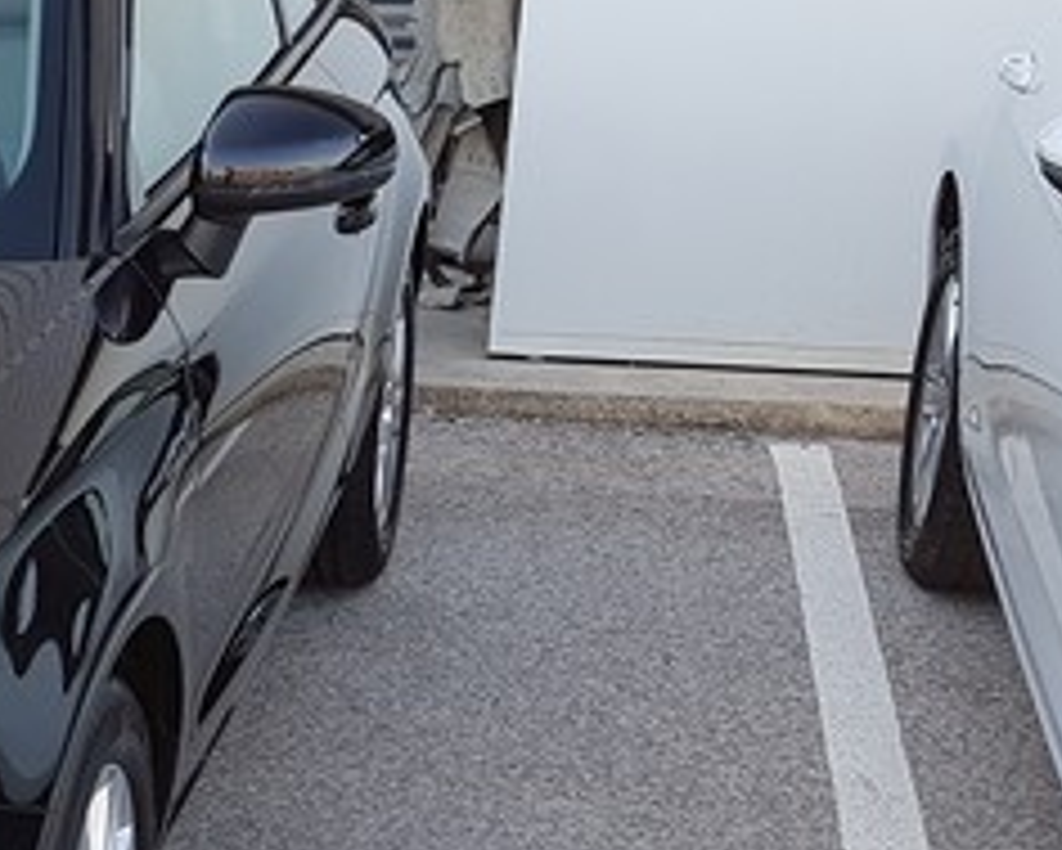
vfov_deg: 17.8
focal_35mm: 86
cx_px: -572
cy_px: 616
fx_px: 2704
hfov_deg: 19.2
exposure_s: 1/216
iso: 40
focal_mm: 4.2
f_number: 1.7
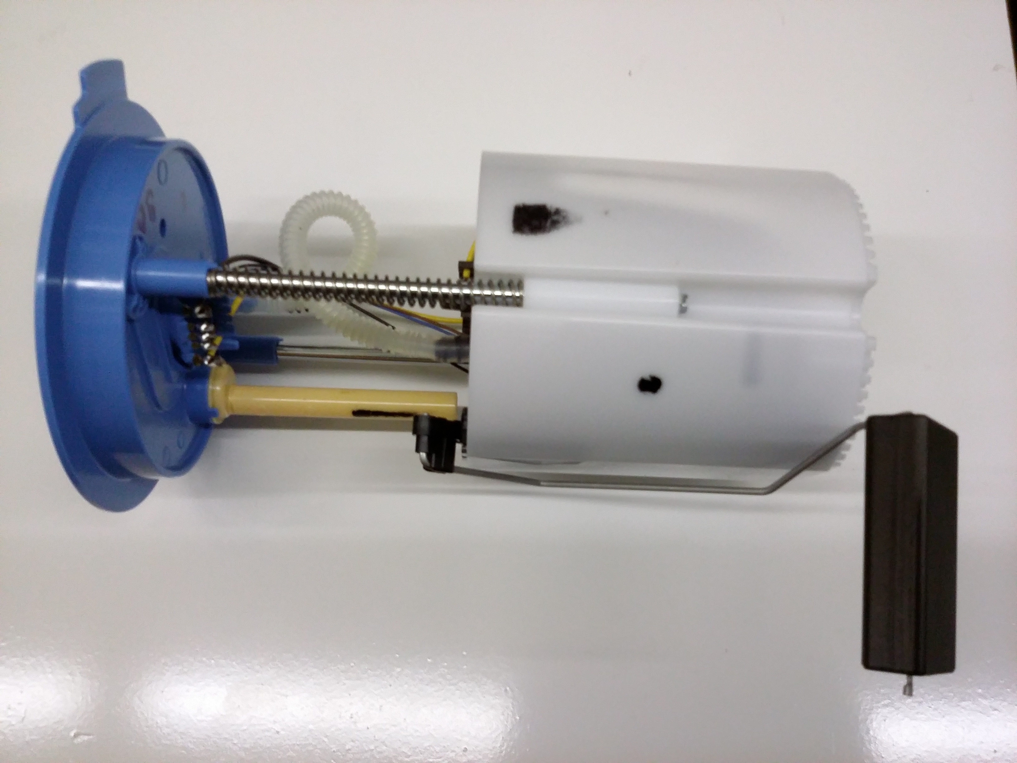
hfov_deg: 56.8
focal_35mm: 32
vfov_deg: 44.2
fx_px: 940
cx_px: 508
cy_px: 382
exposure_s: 1/30
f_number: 2.4
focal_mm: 3.4
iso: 200
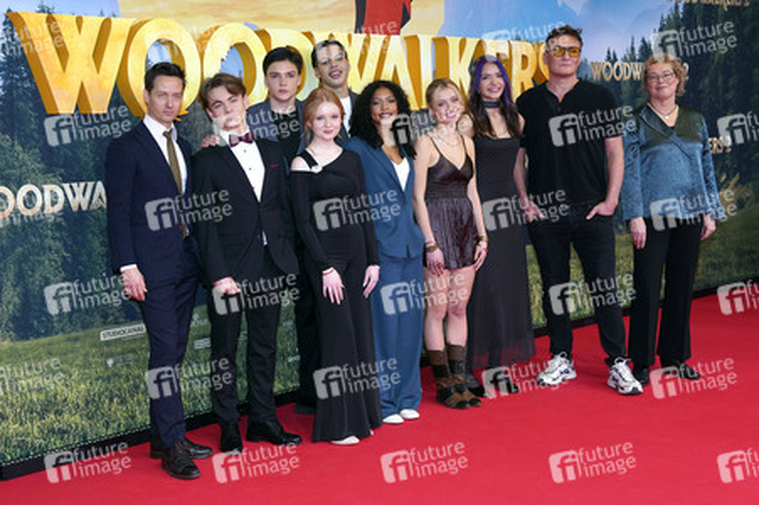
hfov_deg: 42.8
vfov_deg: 29.2
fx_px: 969
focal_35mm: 46
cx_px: 380
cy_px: 252
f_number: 5
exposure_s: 1/250
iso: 1000
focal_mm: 46
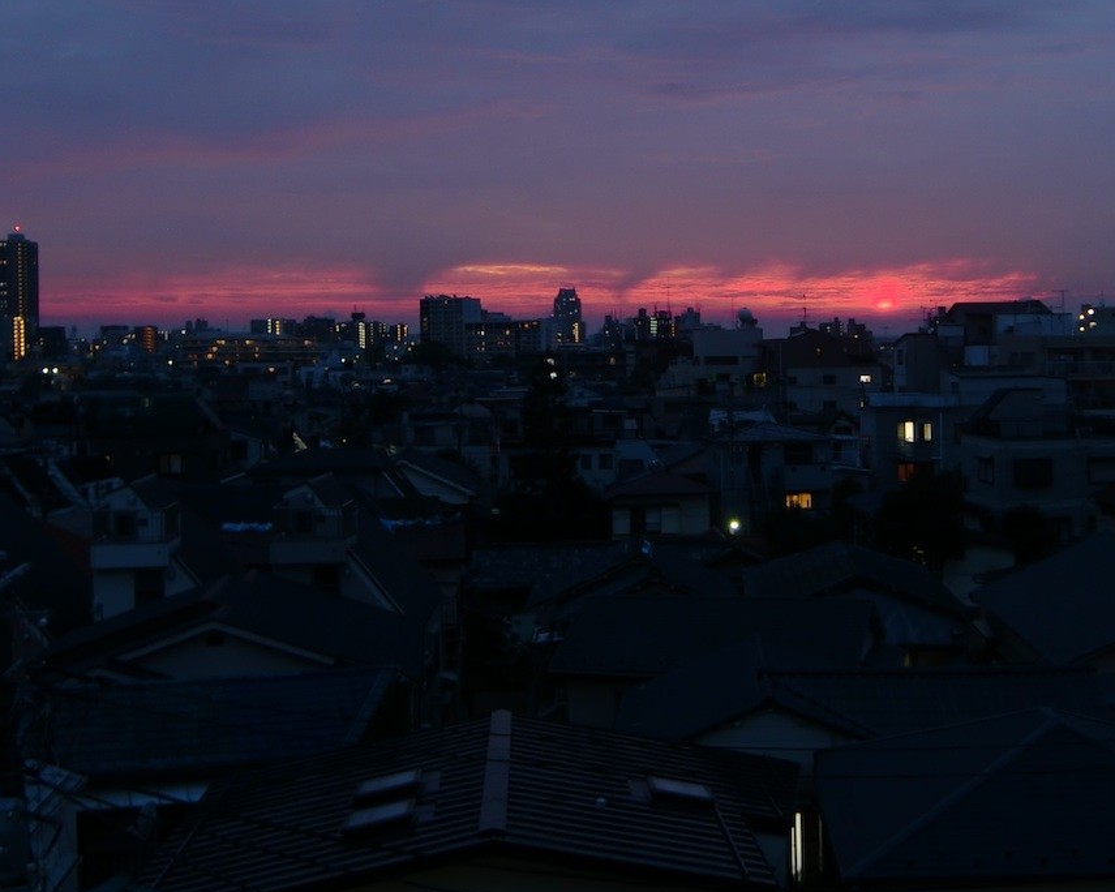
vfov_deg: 26.6
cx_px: 678
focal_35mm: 57
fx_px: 1881
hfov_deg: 32.9
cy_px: 374
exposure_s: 1/2
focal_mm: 6.9
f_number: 3
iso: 64
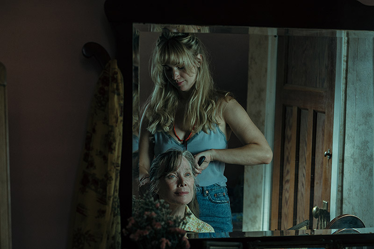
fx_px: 976
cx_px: 187
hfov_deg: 21.7
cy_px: 124
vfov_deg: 14.5
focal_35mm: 94
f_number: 5
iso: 800
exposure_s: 1/160
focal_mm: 94
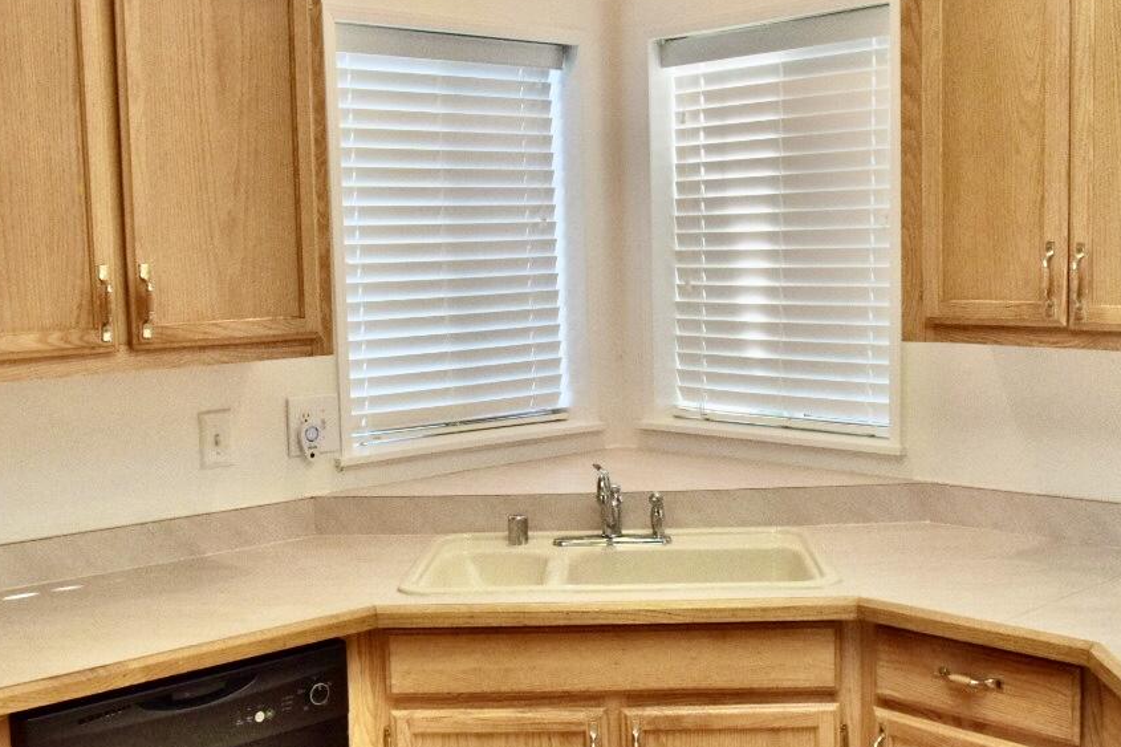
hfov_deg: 42.7
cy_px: 422
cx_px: 572
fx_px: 1432
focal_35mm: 46
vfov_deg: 29.2
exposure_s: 1/500
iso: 1600
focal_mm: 16
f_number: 5.6
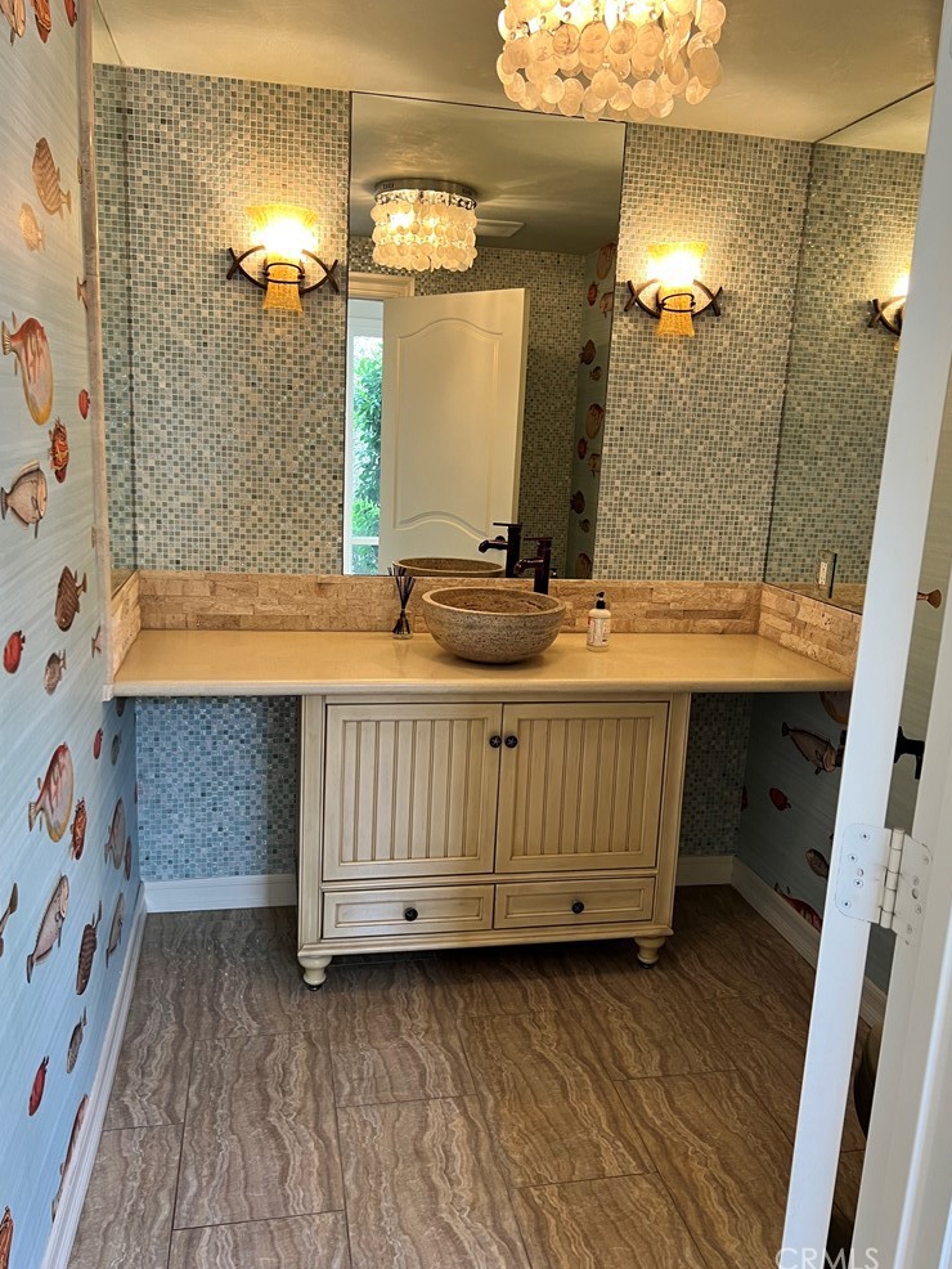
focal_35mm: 27
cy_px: 619
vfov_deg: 65.3
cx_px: 473
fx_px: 990
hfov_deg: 51.4
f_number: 1.5
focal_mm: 5.7
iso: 80
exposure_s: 1/60
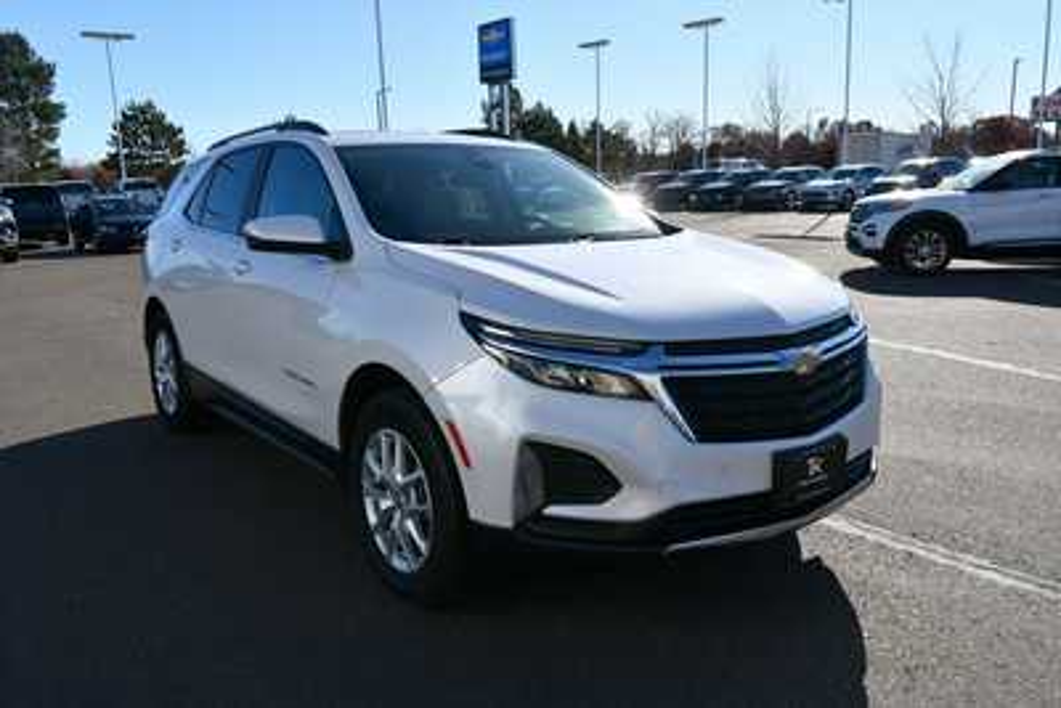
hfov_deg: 61.9
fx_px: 884
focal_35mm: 30
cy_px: 354
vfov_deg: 43.6
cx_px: 530
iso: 100
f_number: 9
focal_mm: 20
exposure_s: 1/320
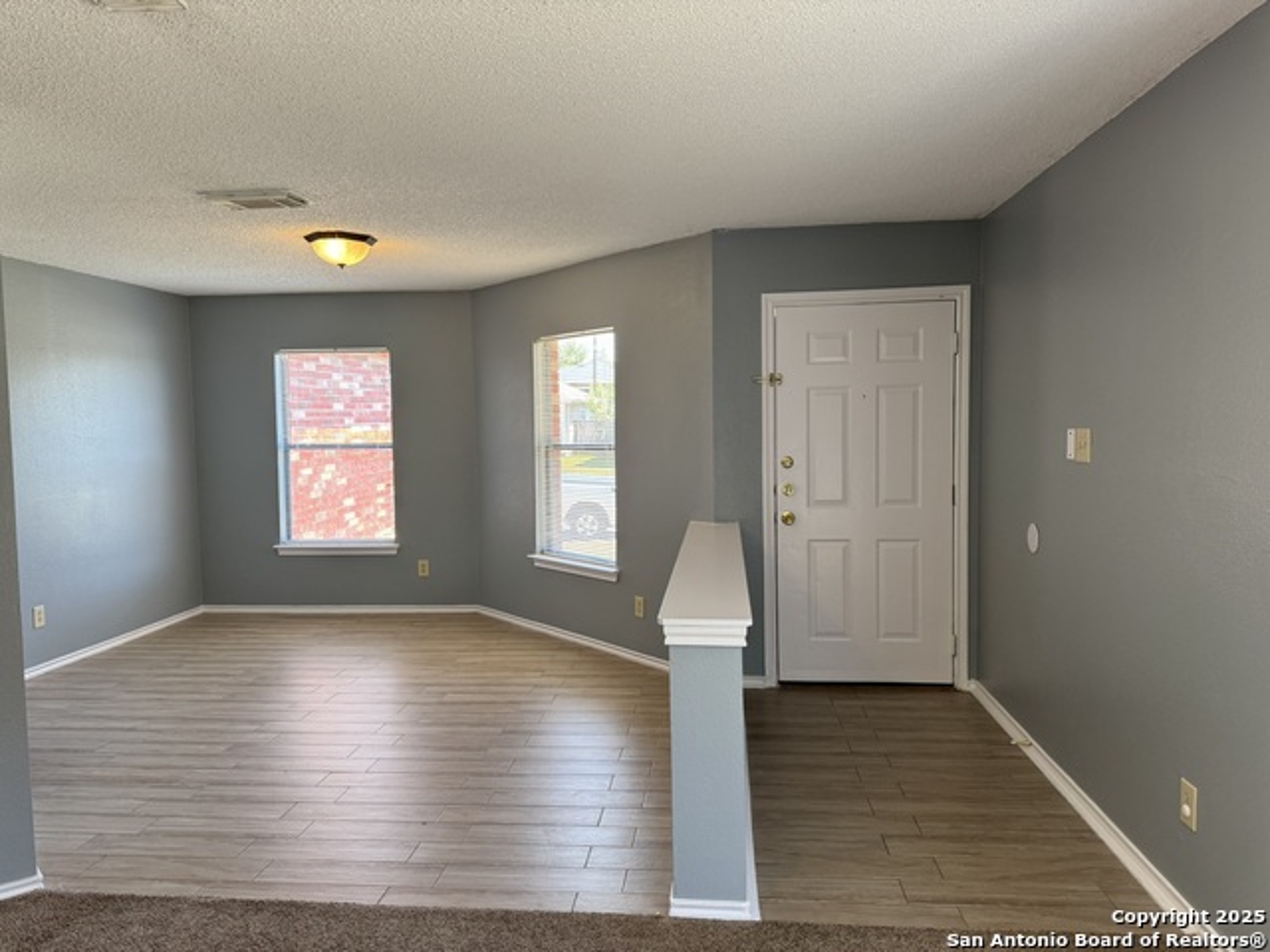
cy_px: 476
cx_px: 635
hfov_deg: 71.6
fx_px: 881
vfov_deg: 56.8
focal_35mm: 24
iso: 160
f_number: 1.78
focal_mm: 6.76
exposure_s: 1/120
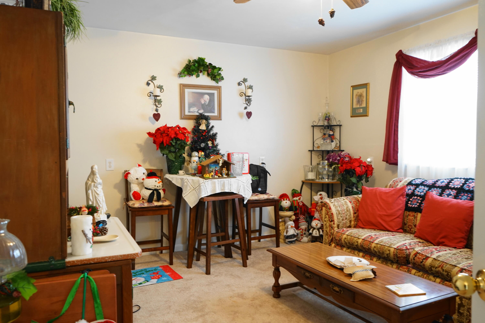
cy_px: 162
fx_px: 377
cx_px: 242
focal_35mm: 28
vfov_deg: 46.4
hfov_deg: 65.5
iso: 1000
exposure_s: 1/4
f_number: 8
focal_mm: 28
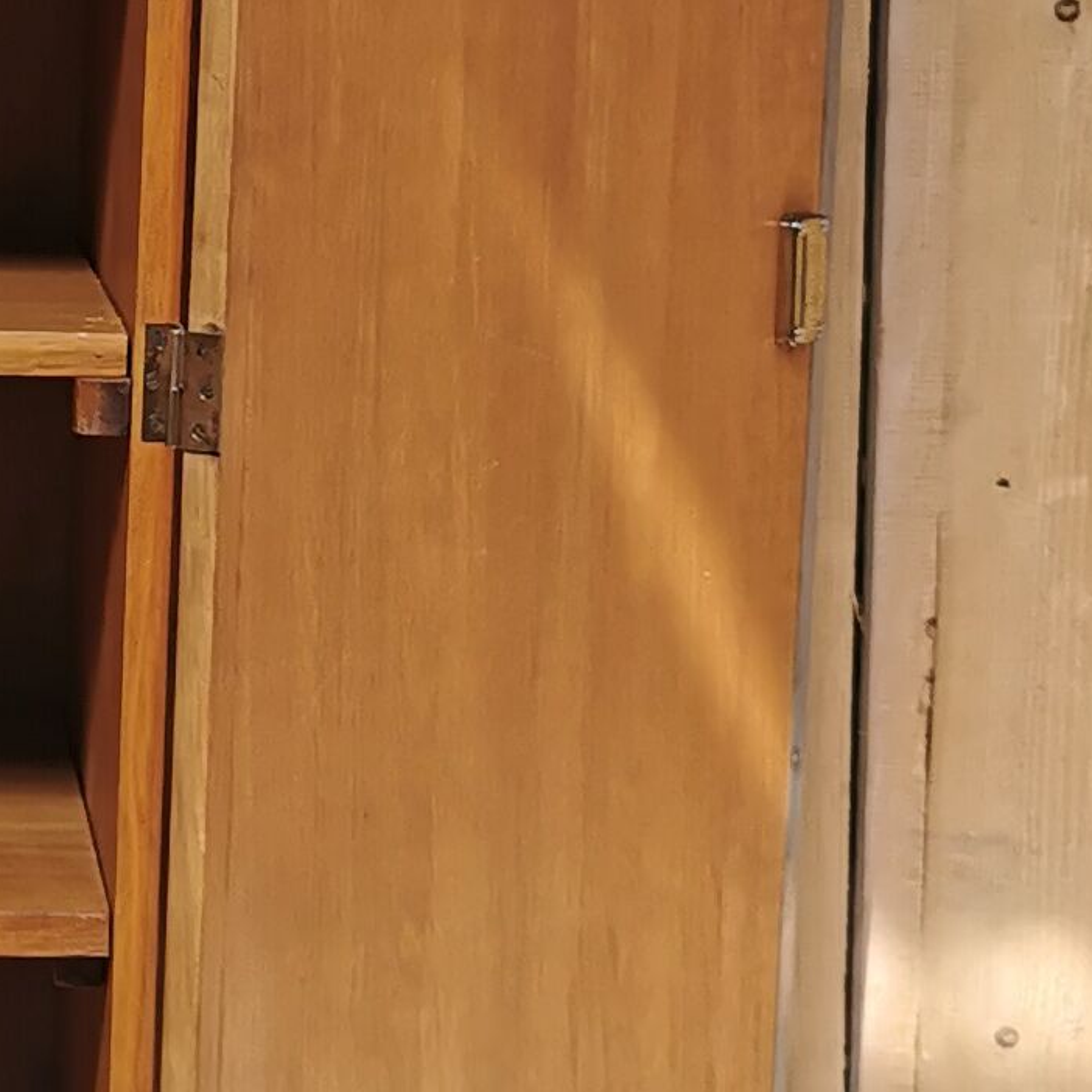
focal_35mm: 124
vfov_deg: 14.0
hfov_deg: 13.7
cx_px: -196
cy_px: 345
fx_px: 4426
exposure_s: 1/237
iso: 50
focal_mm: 5.58
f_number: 1.8
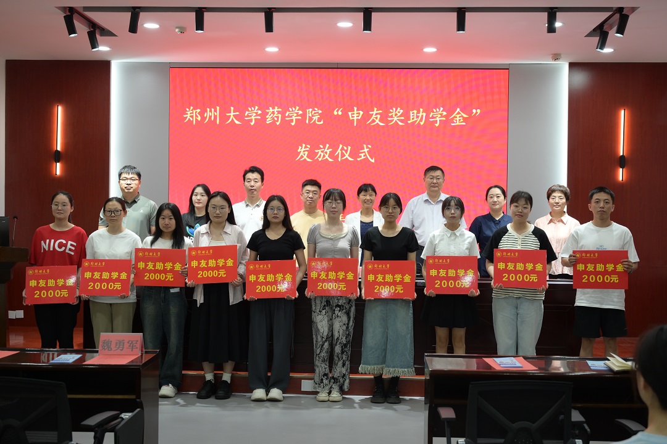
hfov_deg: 46.4
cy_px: 222
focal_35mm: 42
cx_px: 334
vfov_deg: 31.9
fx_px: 778
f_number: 4.5
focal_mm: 42
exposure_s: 1/80
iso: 800
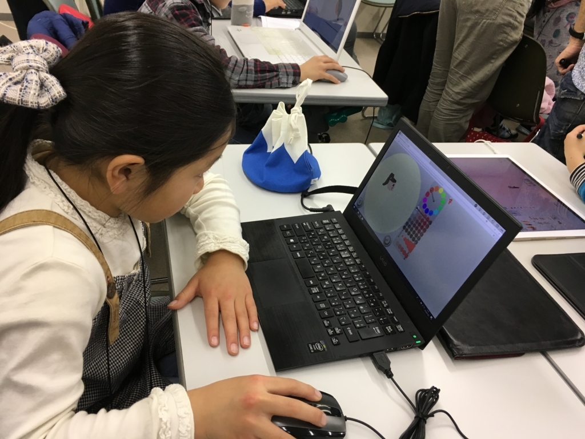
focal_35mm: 29
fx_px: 490
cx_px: 292
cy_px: 220
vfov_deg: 48.2
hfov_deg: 61.7
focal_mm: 4.15
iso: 40
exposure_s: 1/30
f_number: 2.2
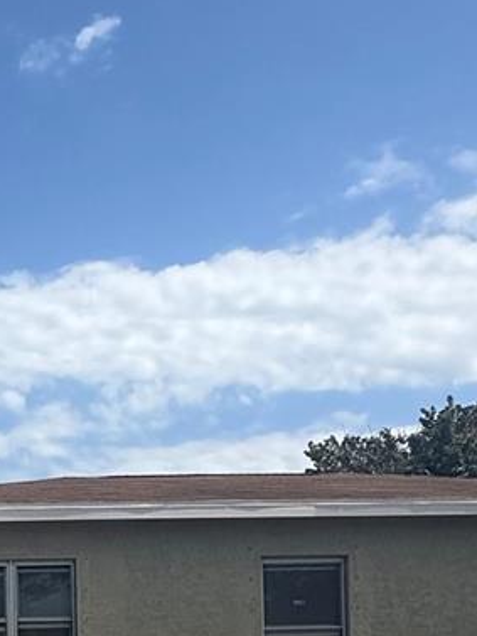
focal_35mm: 57
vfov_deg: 30.6
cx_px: -88
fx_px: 1047
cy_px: 682
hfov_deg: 23.6
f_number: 2.2
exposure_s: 1/3891
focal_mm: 2.22
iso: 50
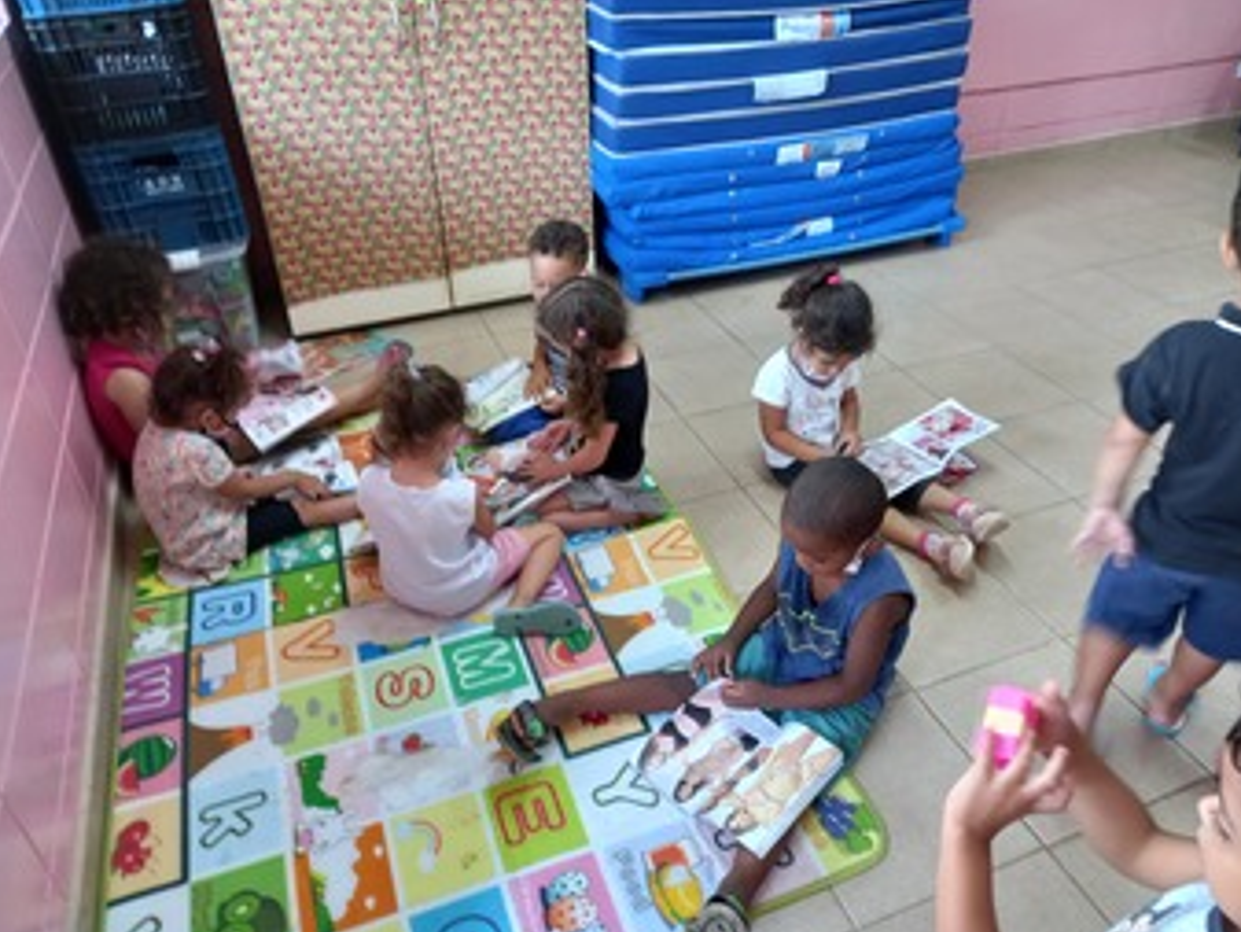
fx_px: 932
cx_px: 630
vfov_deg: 53.1
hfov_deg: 67.3
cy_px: 473
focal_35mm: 26
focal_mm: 4.6
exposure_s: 1/29
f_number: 2
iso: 200
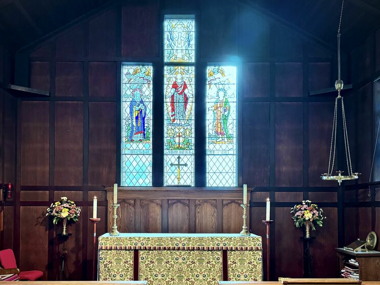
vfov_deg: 41.1
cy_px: 196
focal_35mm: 34
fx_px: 373
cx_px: 177
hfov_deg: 53.9
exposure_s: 1/60
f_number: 1.78
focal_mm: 6.76
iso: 800
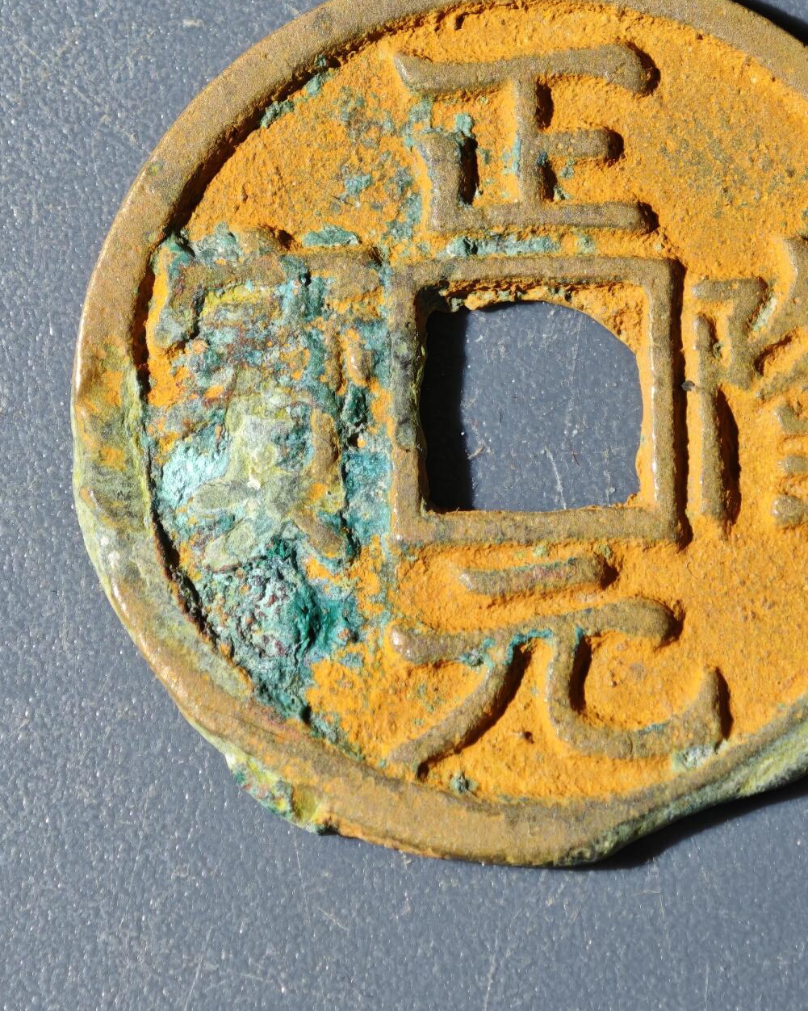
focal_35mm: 146
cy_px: 347
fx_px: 4366
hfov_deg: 10.6
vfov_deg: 13.2
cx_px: 533
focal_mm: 9
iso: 320
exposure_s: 1/95.6
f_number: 2
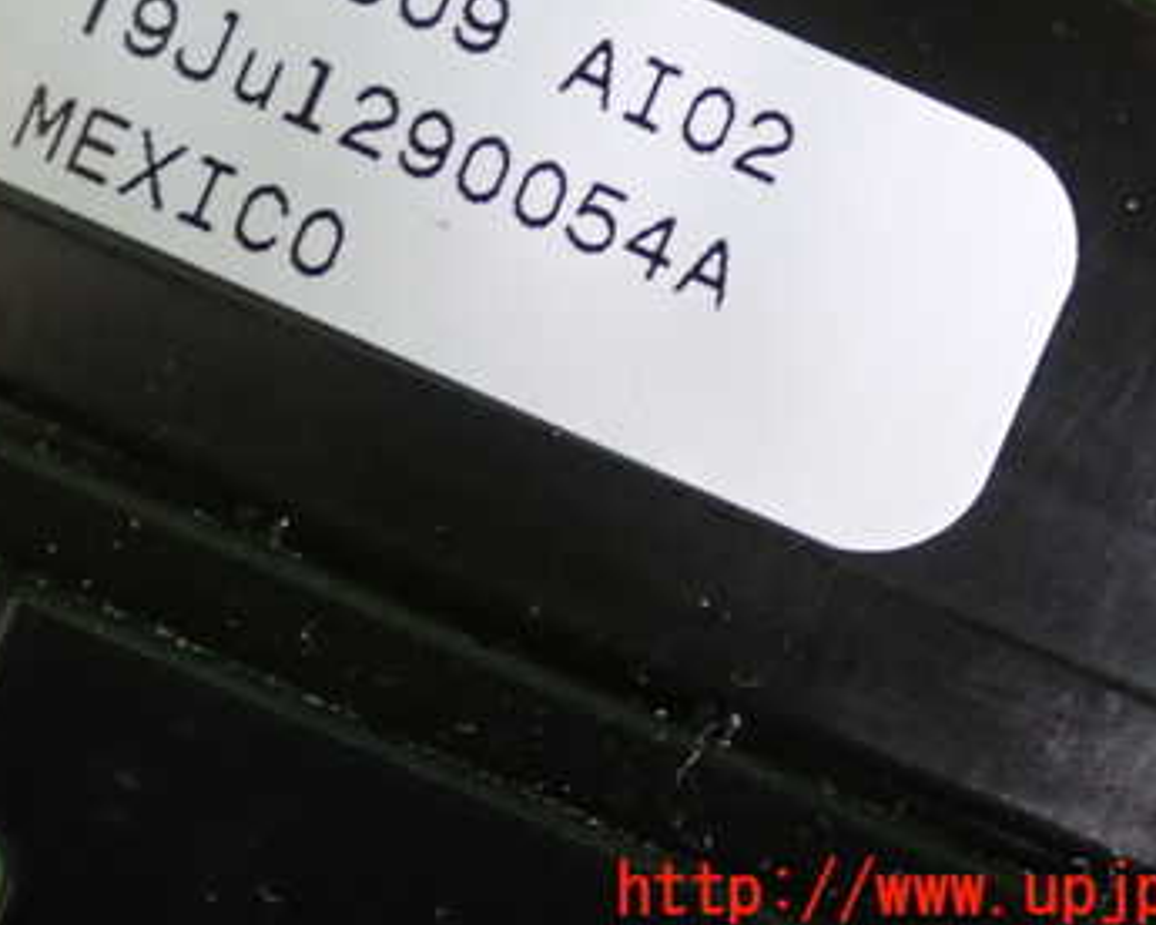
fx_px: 4756
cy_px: 181
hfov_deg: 13.8
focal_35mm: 139
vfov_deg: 11.1
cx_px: 369
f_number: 4.3
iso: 1000
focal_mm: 14.62
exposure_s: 1/30
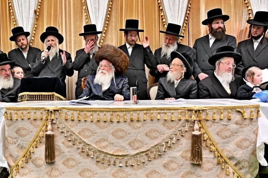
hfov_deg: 52.3
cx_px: 93
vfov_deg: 36.8
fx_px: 268
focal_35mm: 36
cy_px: 82
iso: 1000
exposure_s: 1/200
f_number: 4
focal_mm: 26
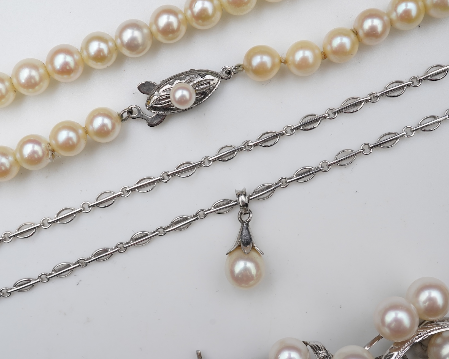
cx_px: 204
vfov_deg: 29.7
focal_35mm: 51
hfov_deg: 36.6
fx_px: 678
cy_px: 179
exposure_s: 1/125
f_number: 18
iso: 500
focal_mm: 30
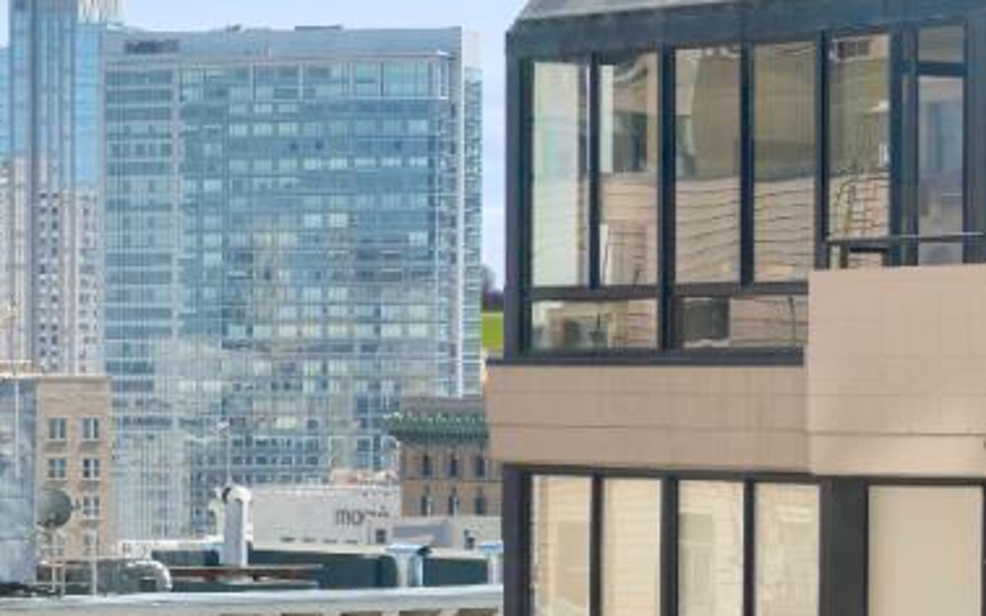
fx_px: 4459
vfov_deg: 7.9
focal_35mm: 166
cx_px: -524
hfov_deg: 12.0
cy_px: 386
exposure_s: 1/800
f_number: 3.5
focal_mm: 41
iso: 320
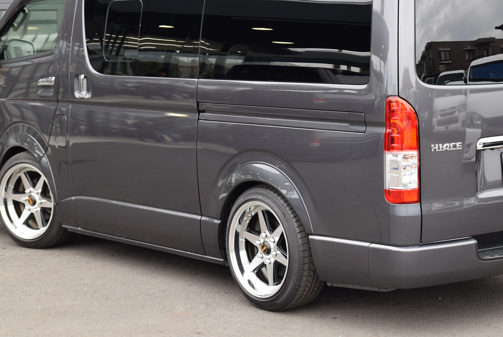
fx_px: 1296
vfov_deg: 14.8
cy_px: 124
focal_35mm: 93
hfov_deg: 21.9
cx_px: 293
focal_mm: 45
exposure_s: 1/160
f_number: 6.3
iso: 400
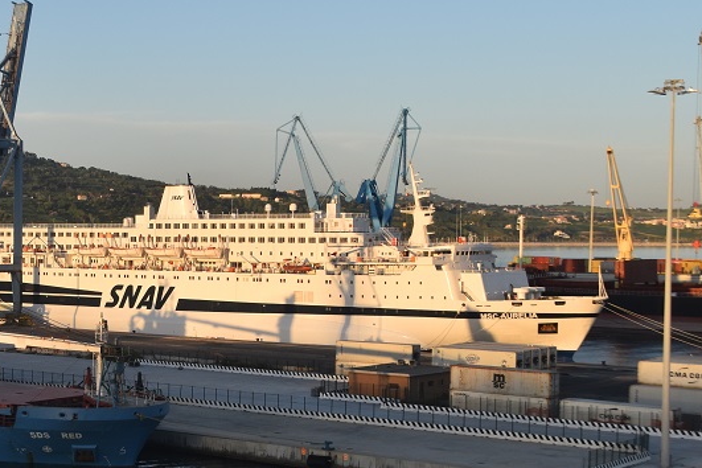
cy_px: 242
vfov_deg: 5.6
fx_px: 4796
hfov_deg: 8.3
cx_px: 70
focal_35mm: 246
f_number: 7.1
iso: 200
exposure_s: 1/800
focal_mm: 85
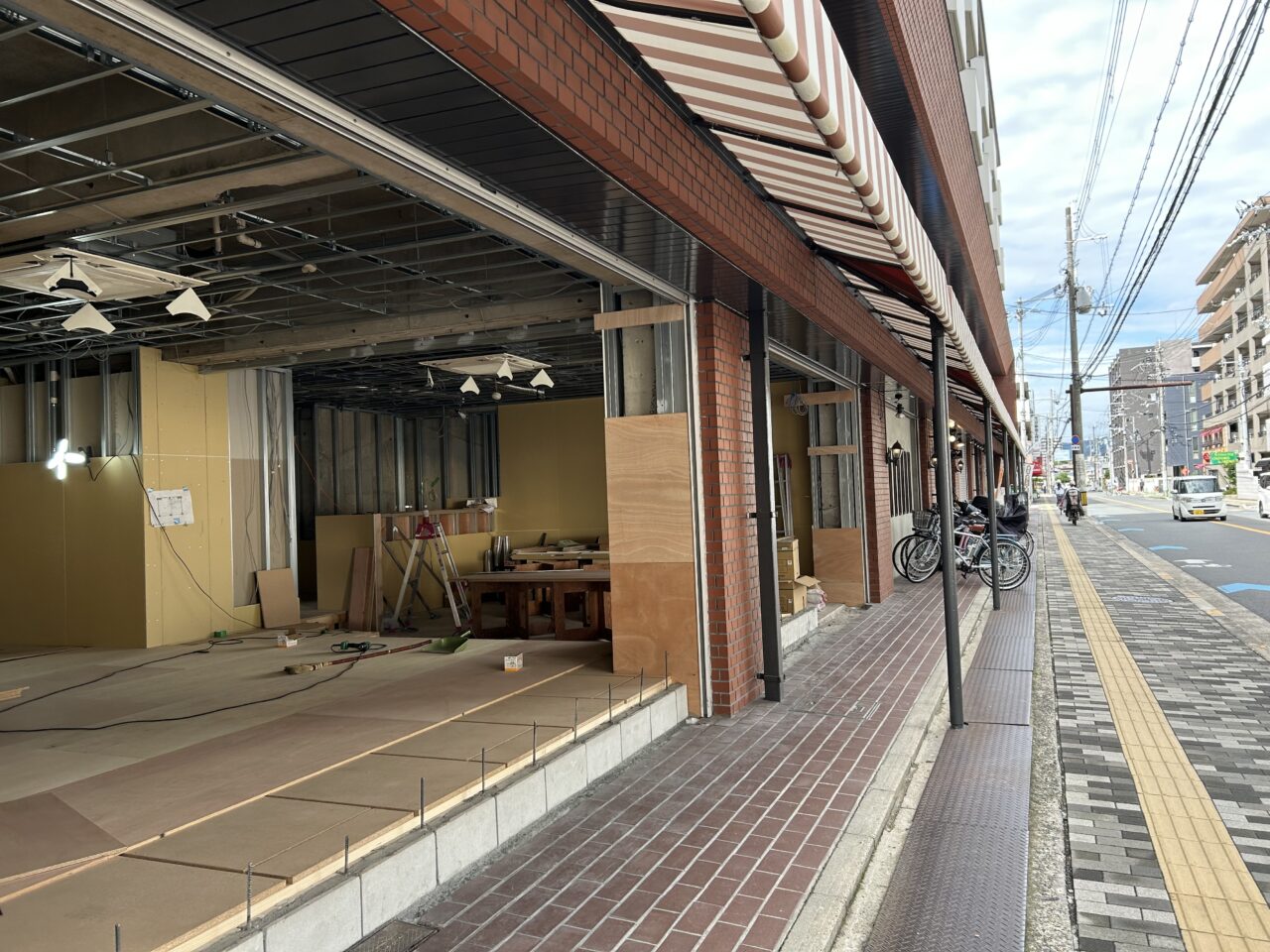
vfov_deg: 53.1
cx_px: 635
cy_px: 476
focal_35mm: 26
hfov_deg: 67.3
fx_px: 954
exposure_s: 1/594
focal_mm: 5.7
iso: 50
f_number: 1.5
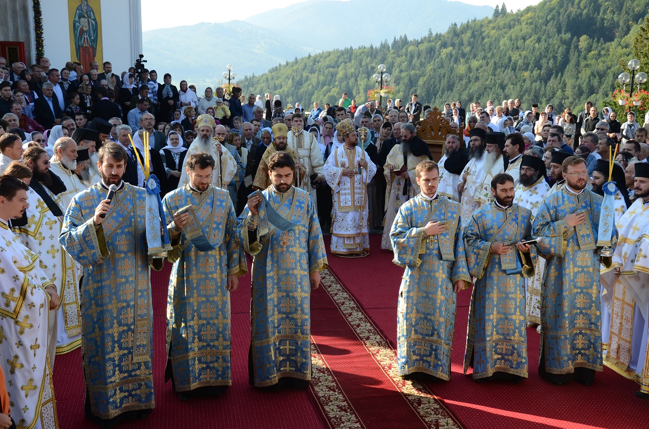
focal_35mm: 48
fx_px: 863
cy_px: 214
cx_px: 324
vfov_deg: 27.9
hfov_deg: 41.2
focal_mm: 32
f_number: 7.1
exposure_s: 1/160
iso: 160
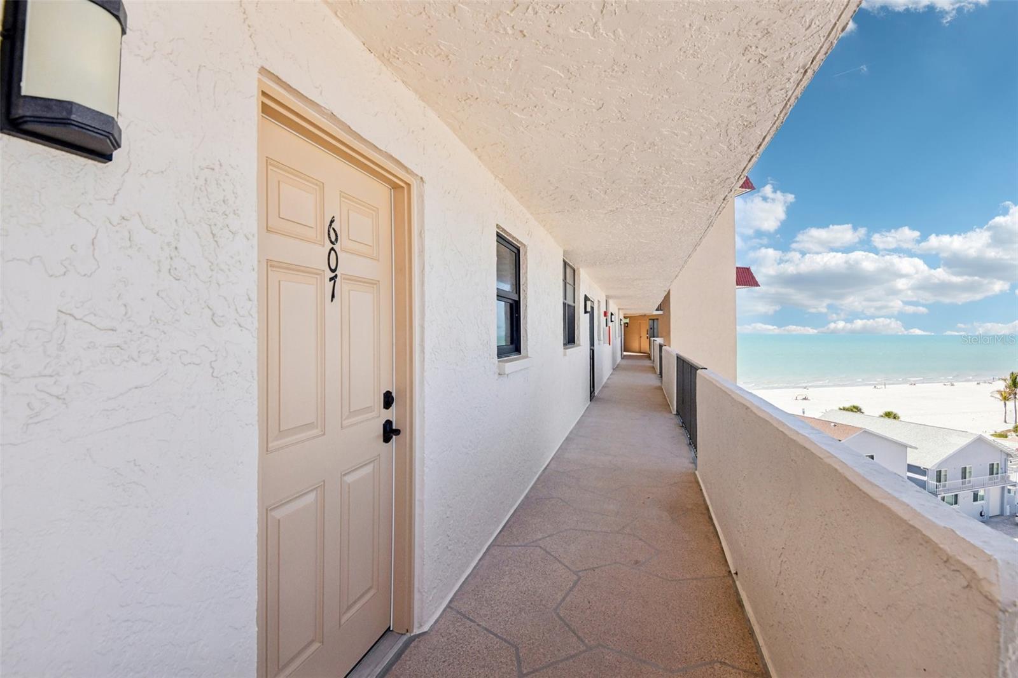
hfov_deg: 96.7
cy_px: 339
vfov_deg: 73.7
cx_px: 509
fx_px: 452
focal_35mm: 16
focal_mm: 16
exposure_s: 1/1000
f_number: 8
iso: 400
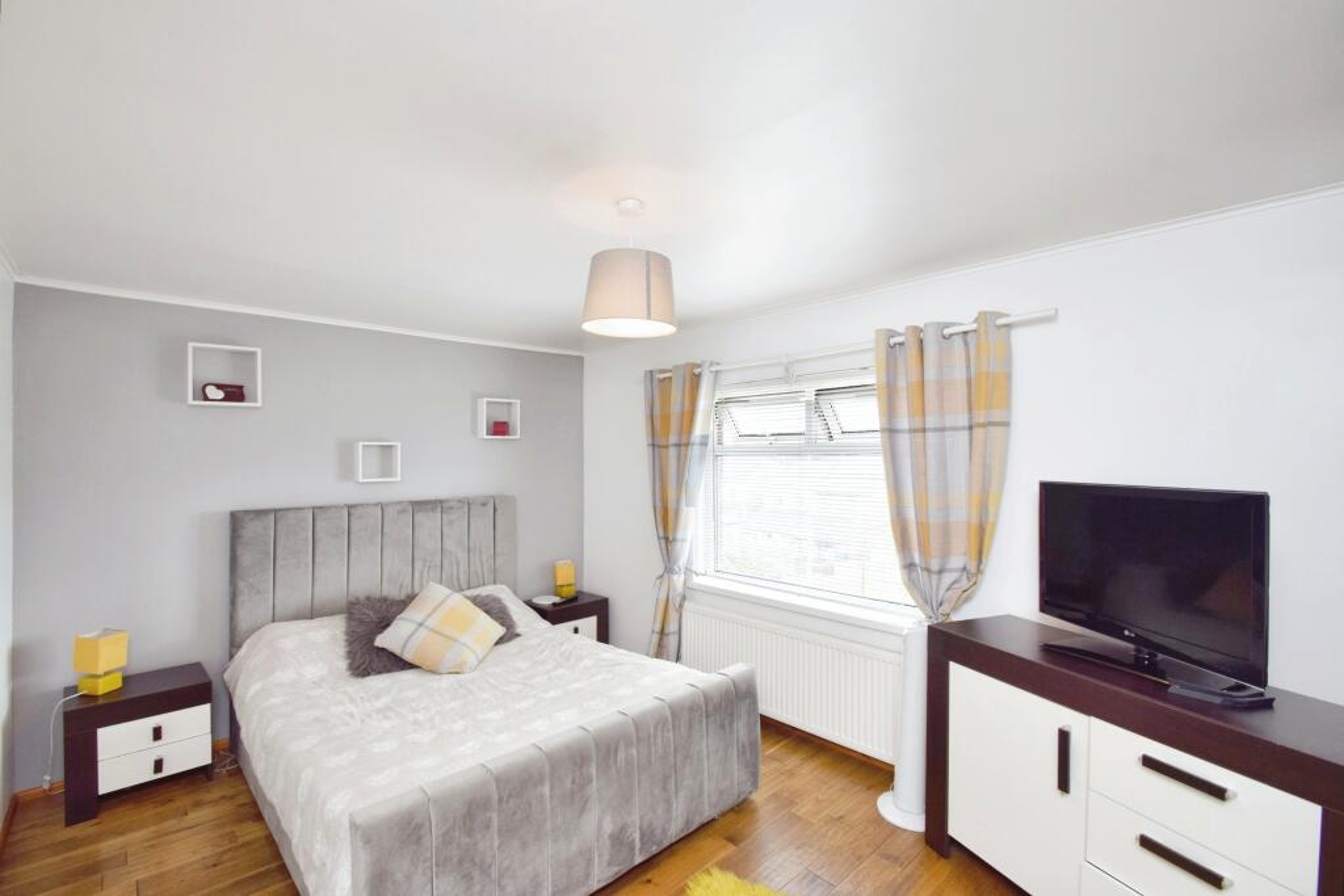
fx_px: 560
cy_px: 448
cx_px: 672
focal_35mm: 15
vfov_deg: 77.3
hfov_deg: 100.4
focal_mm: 10
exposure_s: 1/30
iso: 200
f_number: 8
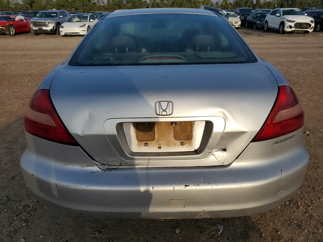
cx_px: 162
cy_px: 121
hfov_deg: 67.3
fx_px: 243
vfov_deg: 53.1
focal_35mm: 26
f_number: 1.5
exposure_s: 1/5000
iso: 50
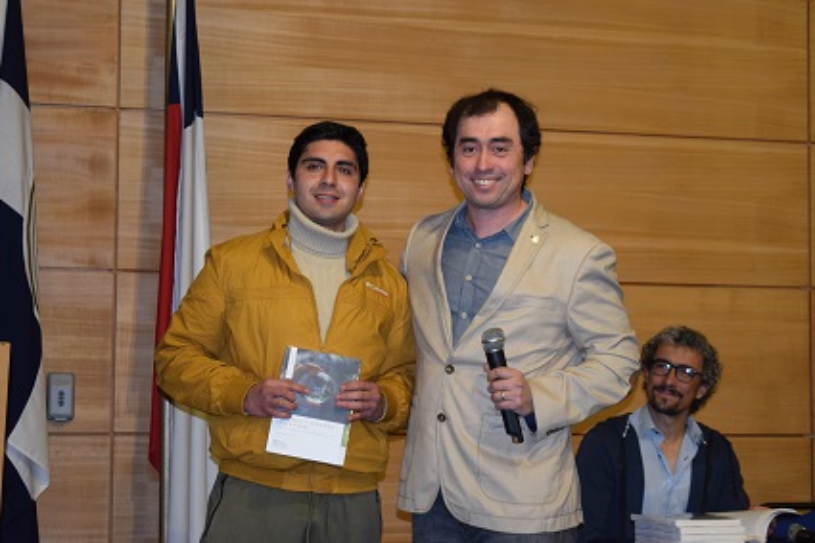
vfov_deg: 16.5
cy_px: 272
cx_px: 408
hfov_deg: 24.6
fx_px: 1867
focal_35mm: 82
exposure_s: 1/60
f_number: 5.6
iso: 1250
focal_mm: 55
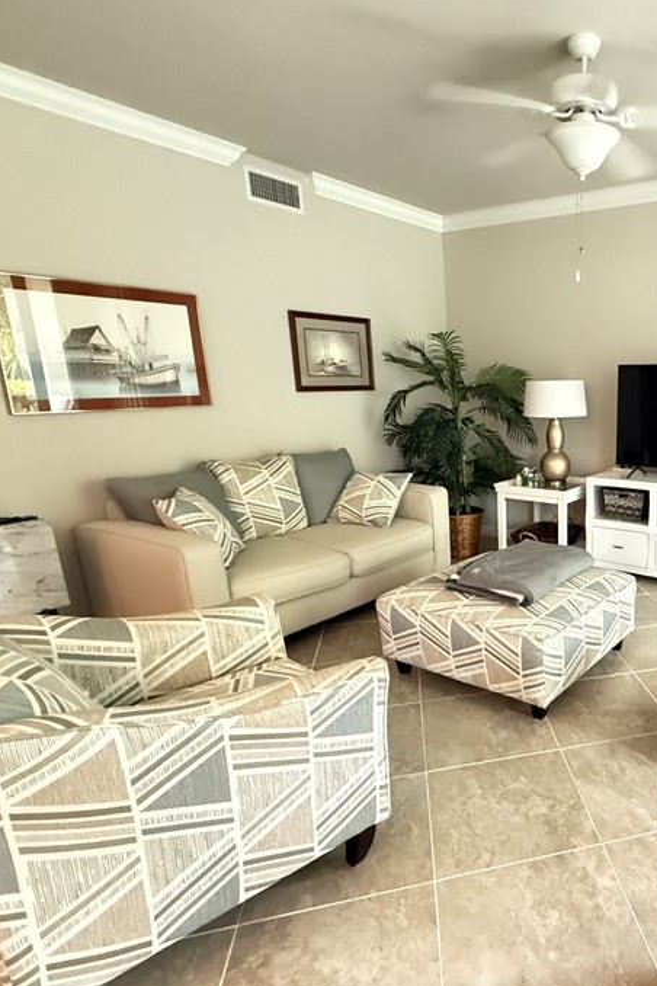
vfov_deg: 78.5
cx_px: 580
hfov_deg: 51.2
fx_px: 602
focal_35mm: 22
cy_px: 529
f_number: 2.2
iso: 1250
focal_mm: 2.22
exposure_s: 1/30
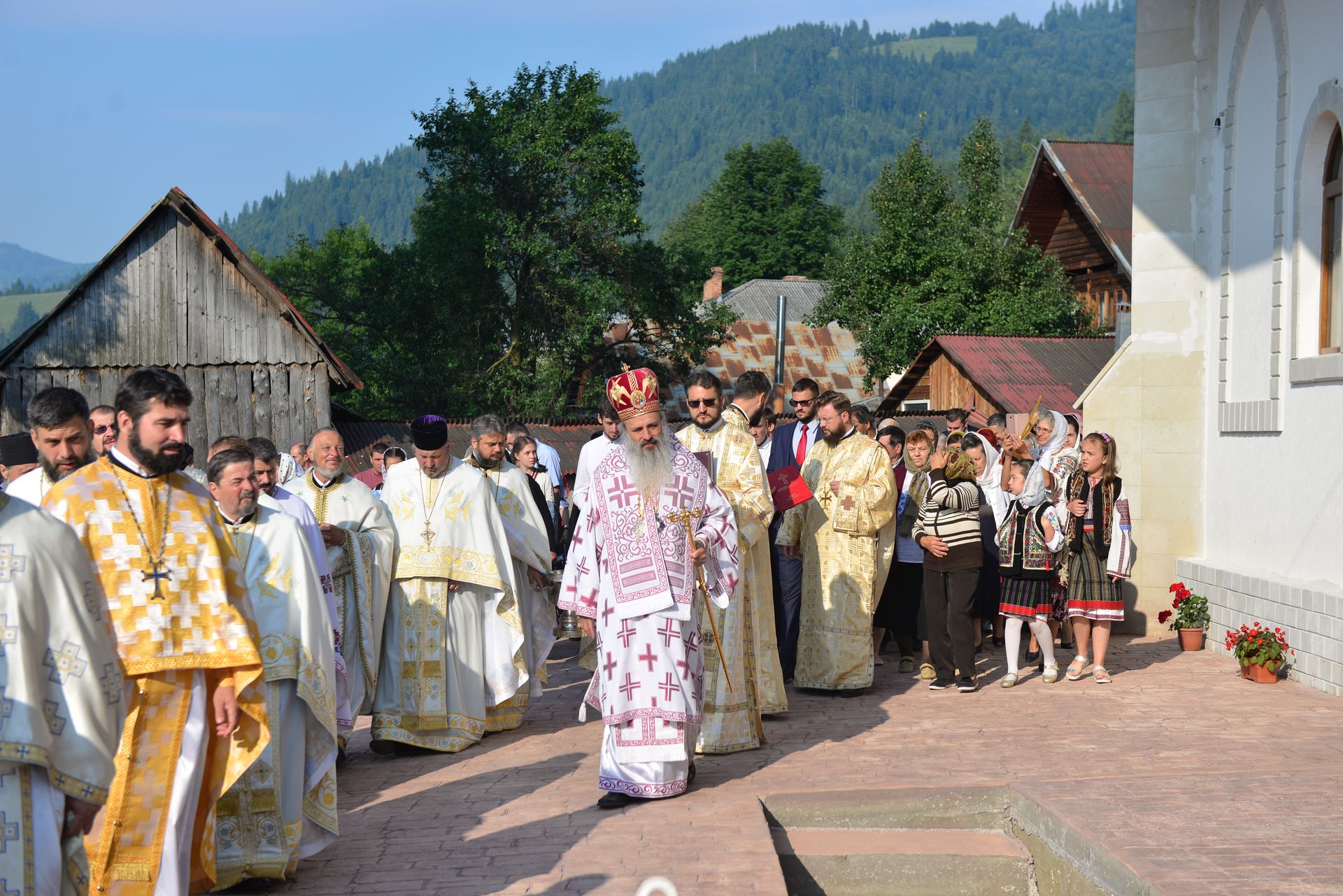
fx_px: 2164
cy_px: 448
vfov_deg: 23.4
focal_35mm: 58
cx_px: 672
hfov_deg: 34.5
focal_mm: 58
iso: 100
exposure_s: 1/640
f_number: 4
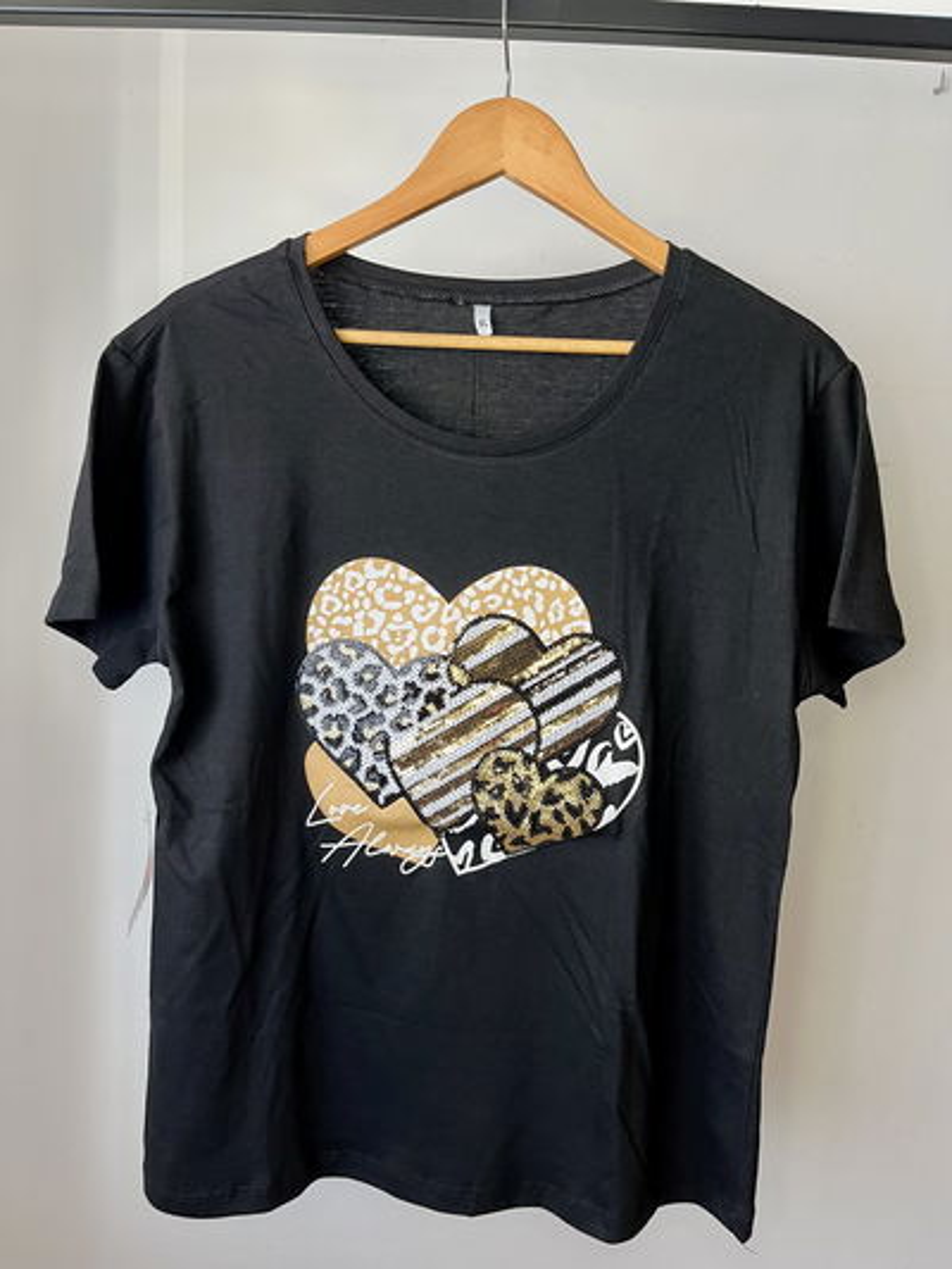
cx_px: 476
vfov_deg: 67.3
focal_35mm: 26
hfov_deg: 53.1
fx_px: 953
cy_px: 634
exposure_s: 1/60
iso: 200
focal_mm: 5.1
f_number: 1.6
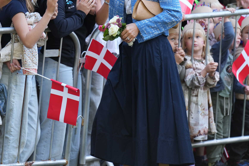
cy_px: 40
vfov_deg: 3.3
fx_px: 2883
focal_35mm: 417
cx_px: 106
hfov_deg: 4.9
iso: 320
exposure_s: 1/400
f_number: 2.8
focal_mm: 200
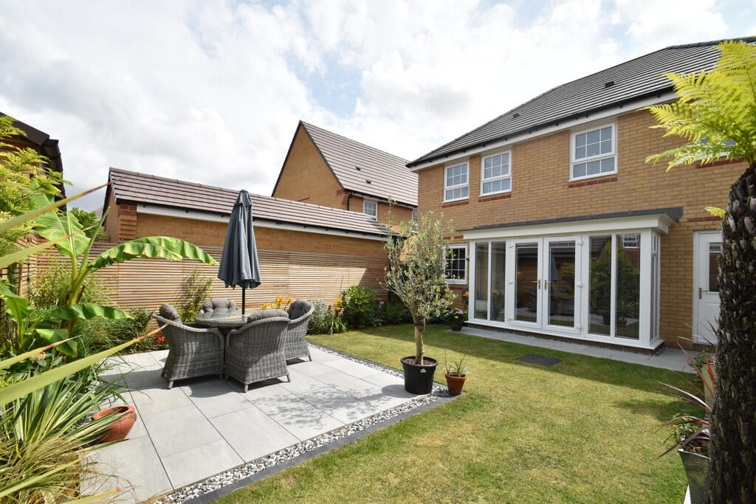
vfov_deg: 77.3
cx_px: 378
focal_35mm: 15
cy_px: 252
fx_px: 315
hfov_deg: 100.4
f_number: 8
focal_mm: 10
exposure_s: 1/320
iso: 100
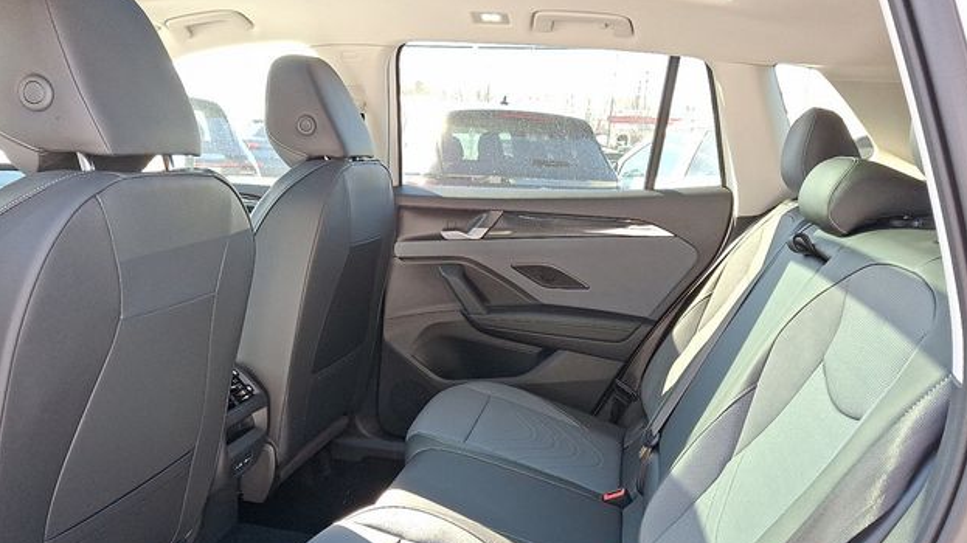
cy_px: 366
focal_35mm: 28
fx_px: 718
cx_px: 492
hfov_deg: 67.9
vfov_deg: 40.9
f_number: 1.8
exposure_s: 1/120
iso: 59
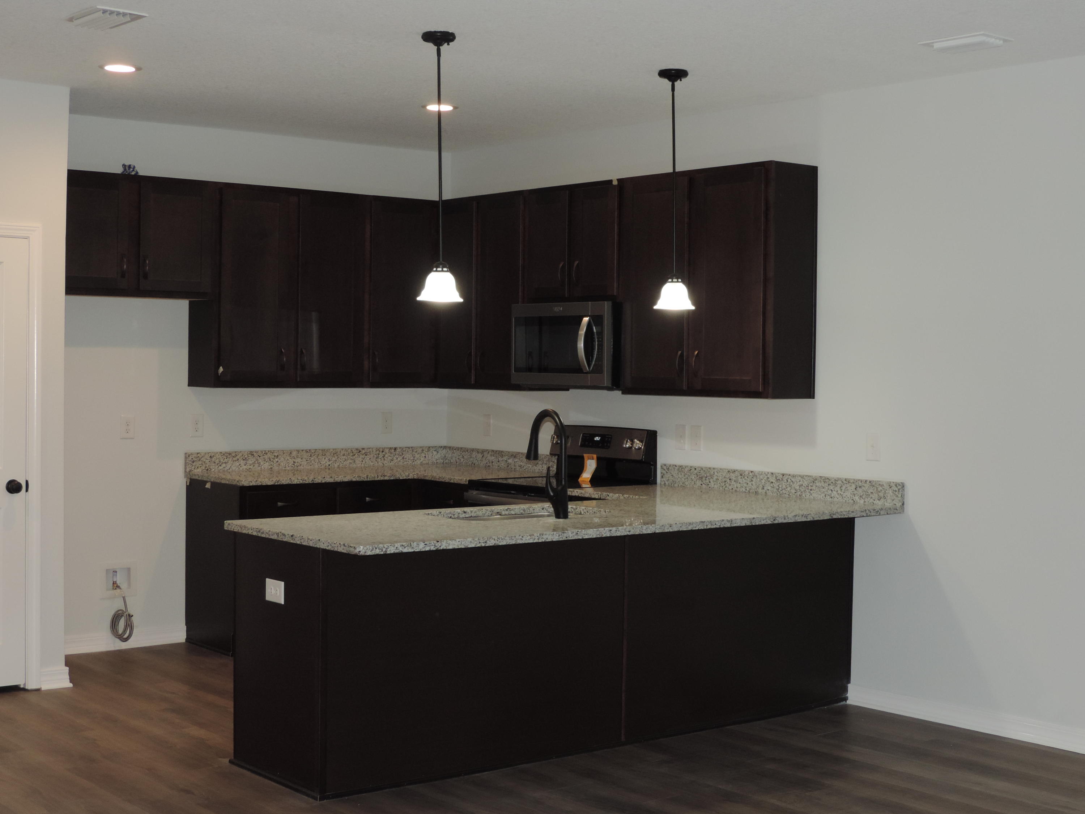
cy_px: 407
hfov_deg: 38.2
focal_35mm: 50
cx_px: 542
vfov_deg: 29.1
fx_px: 1567
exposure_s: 1/40
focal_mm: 8.9
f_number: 3.6
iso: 250
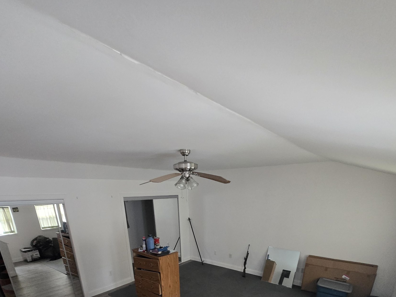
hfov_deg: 87.8
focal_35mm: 18
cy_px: 269
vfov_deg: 60.3
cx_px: 199
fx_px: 206
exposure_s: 1/60
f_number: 2.2
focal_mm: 1.7
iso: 800
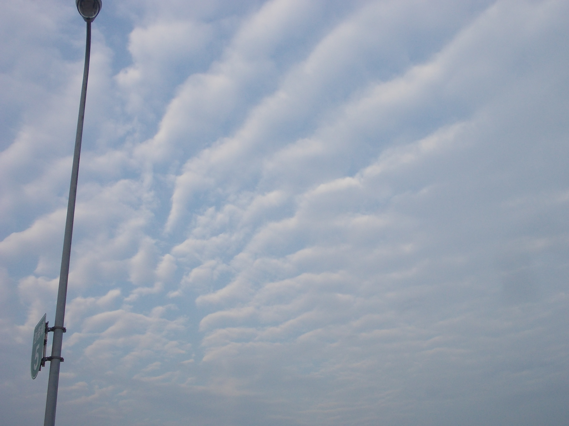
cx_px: 284
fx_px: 707
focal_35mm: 43
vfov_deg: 33.6
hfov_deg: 43.9
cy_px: 213
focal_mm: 6.1
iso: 80
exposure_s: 1/400
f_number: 3.3
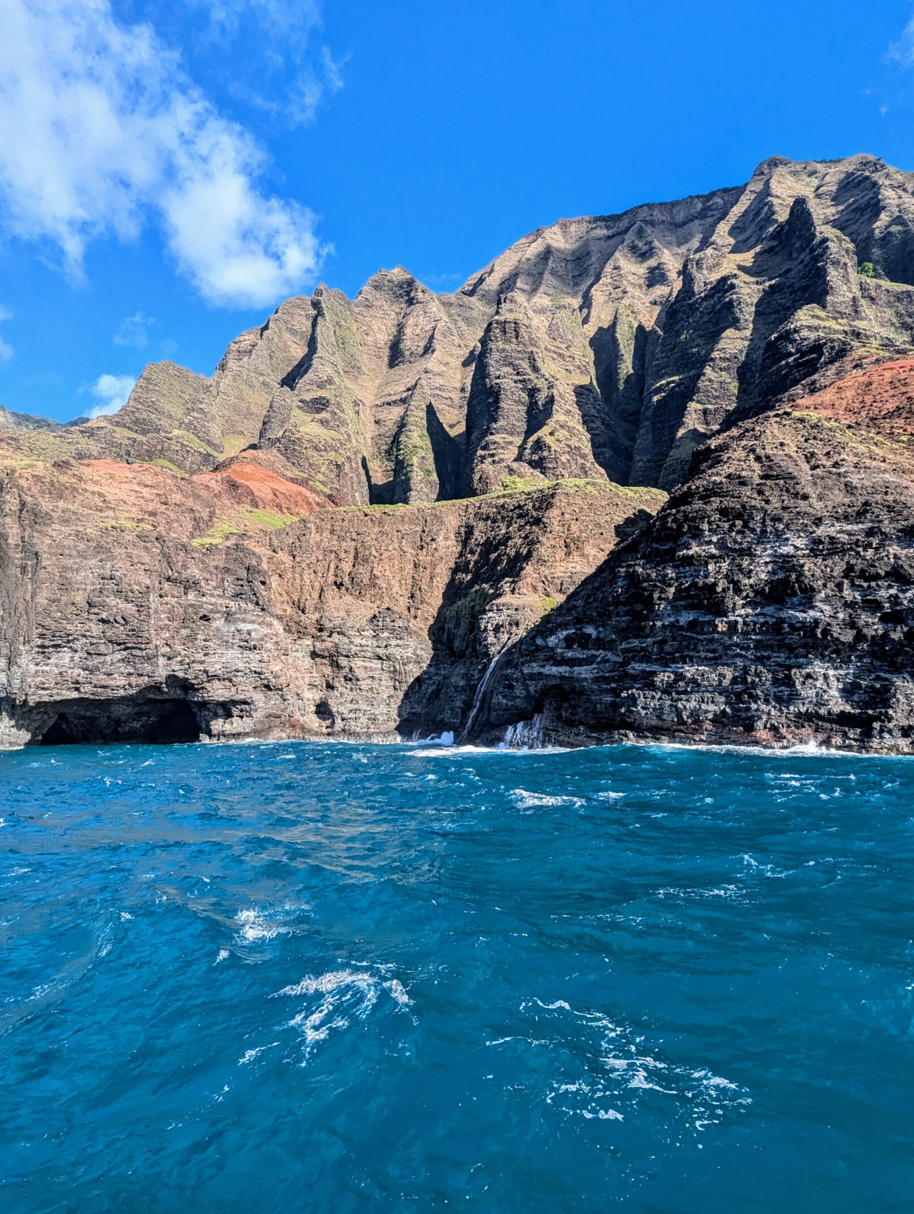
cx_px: 472
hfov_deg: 68.8
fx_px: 667
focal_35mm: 19
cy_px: 672
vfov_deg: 84.3
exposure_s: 1/845
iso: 55
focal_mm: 2.35
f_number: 2.2
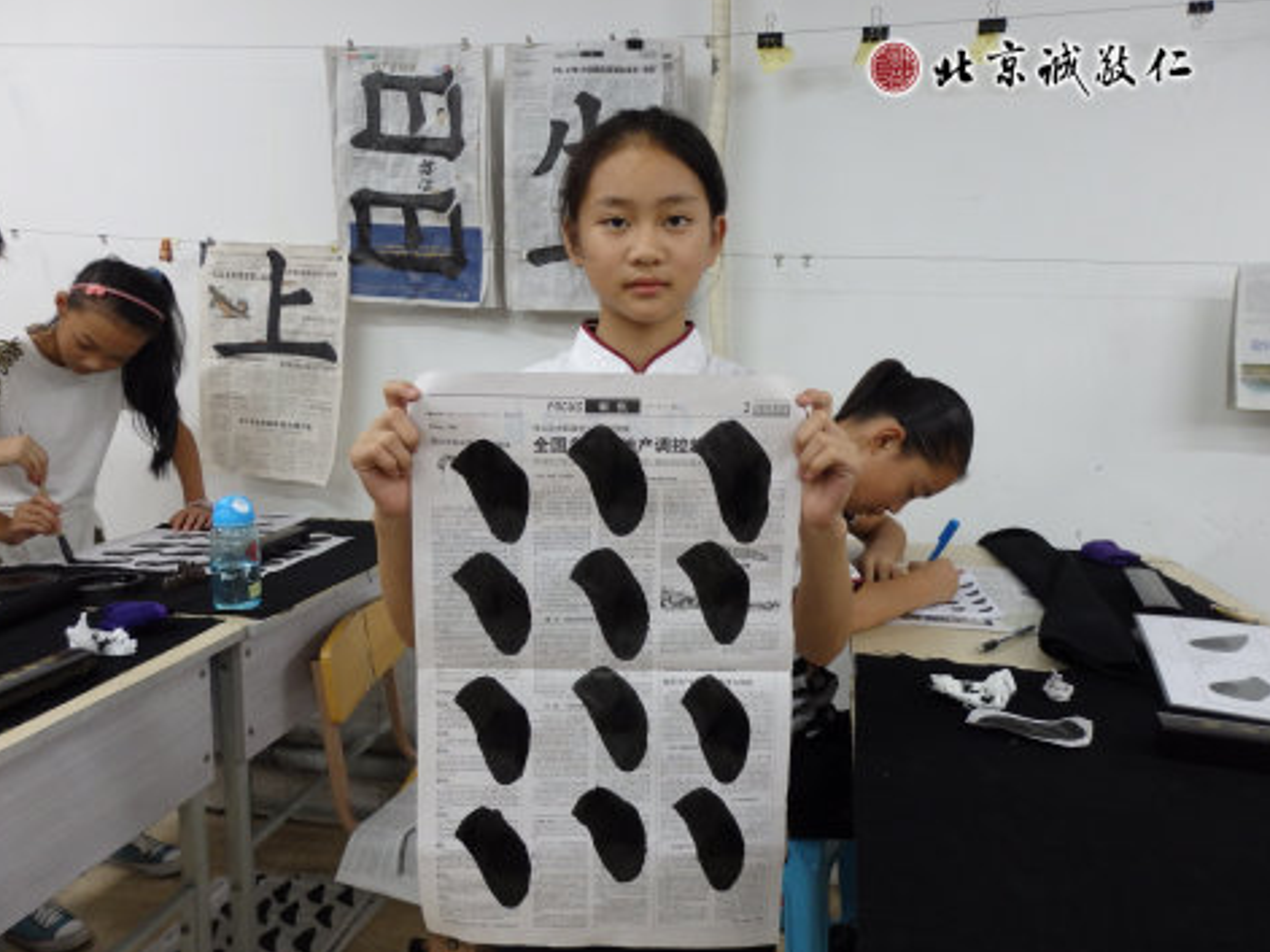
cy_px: 473
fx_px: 954
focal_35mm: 26
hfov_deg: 67.3
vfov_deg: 53.0
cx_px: 626
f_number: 3
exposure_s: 1/30
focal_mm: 4.5
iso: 200
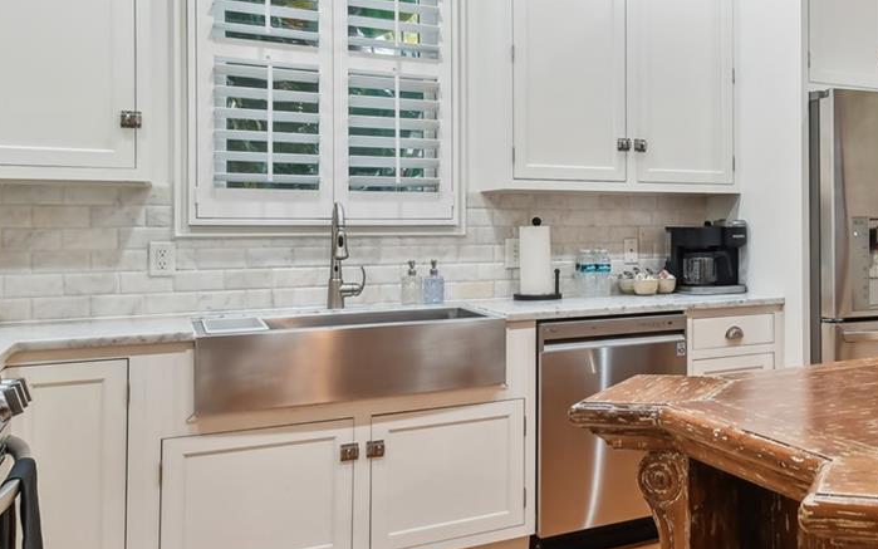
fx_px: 838
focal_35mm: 35
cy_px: 245
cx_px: 735
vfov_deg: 36.2
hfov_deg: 51.0
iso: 100
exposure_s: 1/2
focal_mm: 10
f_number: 7.1
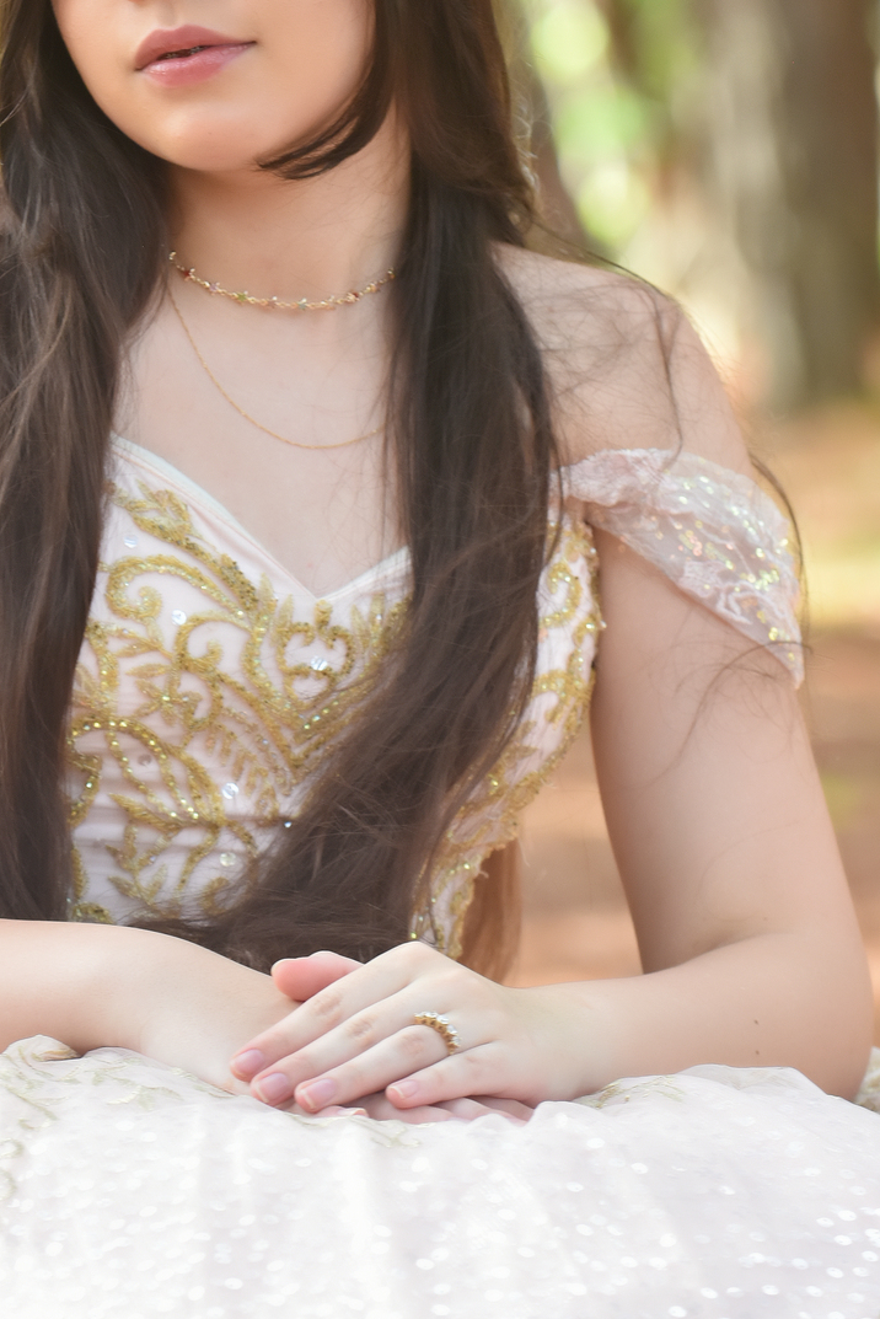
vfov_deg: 6.3
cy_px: 273
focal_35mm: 327
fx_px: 11981
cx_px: 249
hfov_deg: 4.2
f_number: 5.6
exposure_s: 1/200
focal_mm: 130
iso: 500
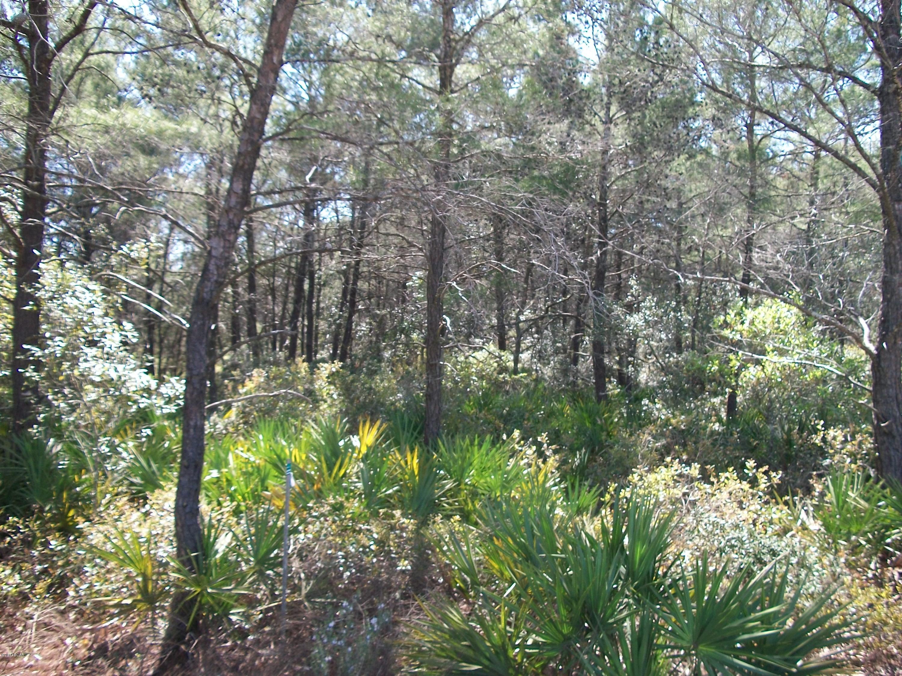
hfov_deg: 56.8
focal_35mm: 32
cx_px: 451
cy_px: 338
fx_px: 834
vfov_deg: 44.2
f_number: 2.9
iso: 80
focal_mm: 5.7
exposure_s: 1/200
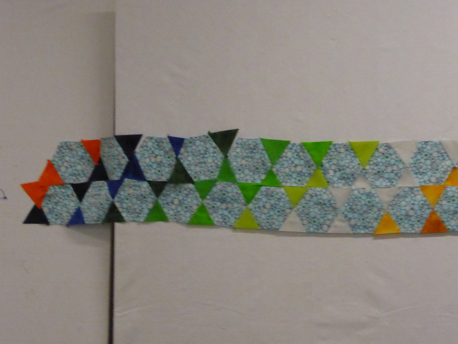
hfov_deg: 24.7
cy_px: 172
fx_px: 1045
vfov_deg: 18.7
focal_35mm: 79
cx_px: 229
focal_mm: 13.3
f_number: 5
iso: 1600
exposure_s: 1/250
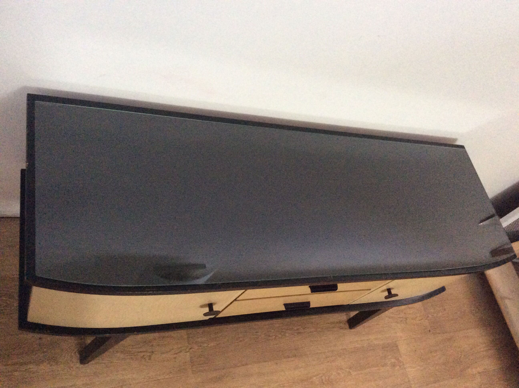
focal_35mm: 32
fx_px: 479
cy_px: 194
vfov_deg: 44.1
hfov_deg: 56.9
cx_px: 260
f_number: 2.4
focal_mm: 3.3
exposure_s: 1/17
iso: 400
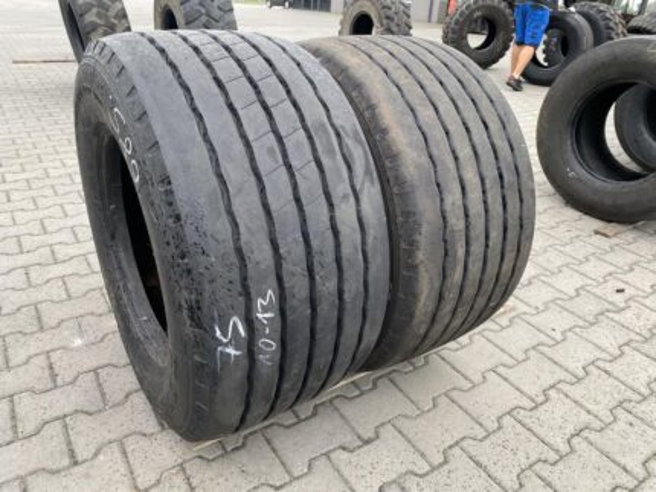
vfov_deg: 53.1
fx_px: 493
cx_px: 328
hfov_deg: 67.3
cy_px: 246
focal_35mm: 26
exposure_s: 1/121
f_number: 1.8
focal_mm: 4.25
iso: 64
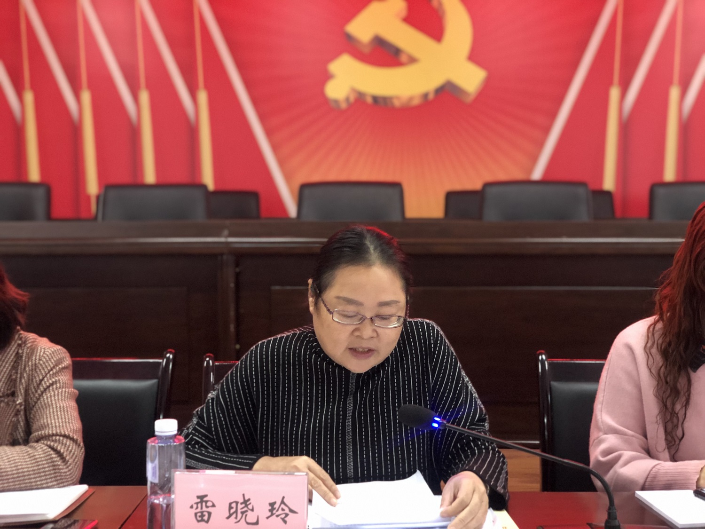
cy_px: 264
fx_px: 1059
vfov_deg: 28.0
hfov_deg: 36.8
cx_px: 352
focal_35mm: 52
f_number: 2.4
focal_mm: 6
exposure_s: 1/8
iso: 160
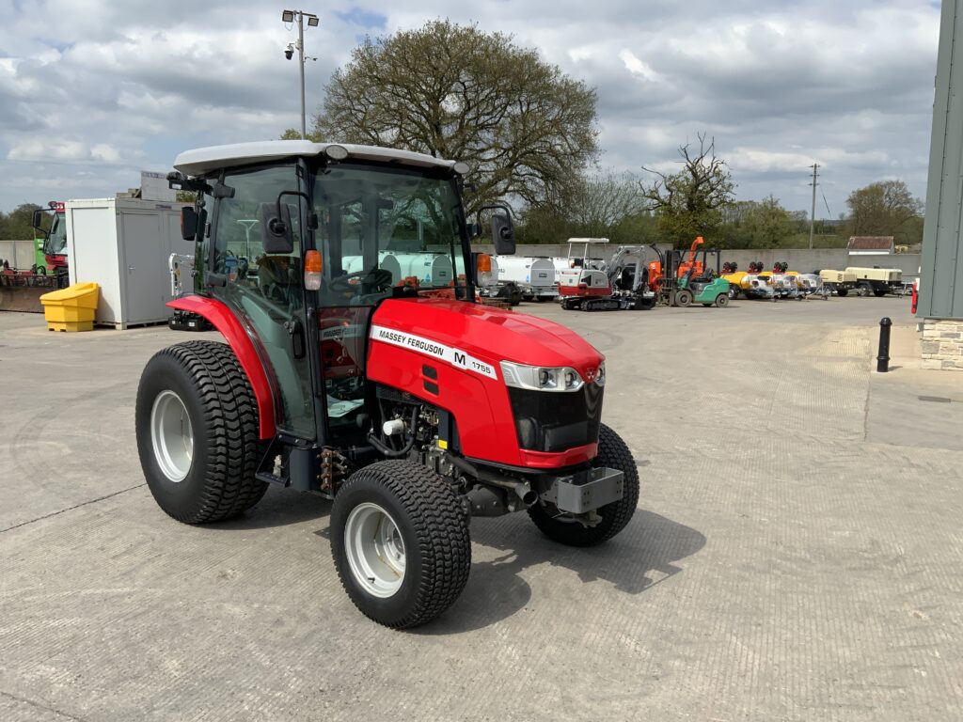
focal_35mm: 29
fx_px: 807
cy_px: 361
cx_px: 482
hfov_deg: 61.7
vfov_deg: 48.2
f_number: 1.8
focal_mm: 3
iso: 16
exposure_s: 1/2227
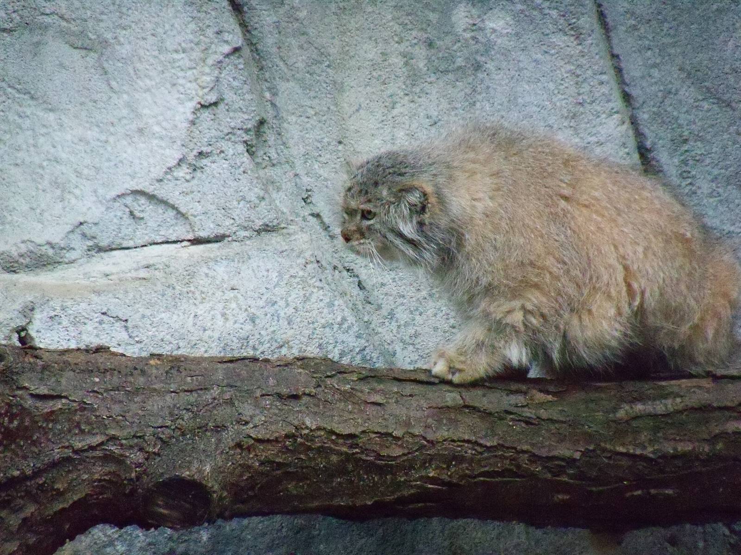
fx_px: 7492
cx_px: 370
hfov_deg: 5.7
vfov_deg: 4.2
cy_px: 278
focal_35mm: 350
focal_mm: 62
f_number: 4.8
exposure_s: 1/320
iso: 1600
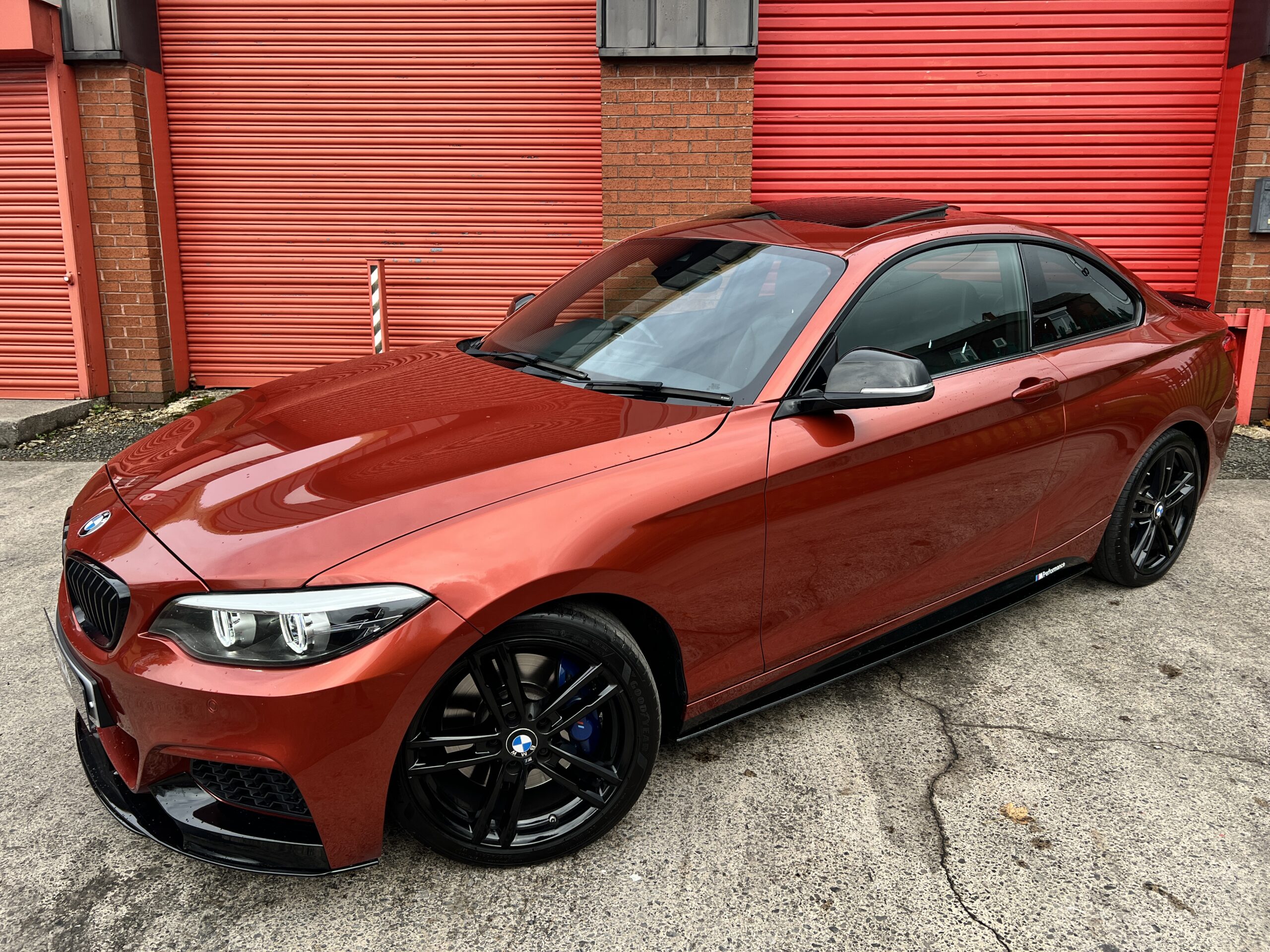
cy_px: 476
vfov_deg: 53.1
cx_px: 635
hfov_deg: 67.3
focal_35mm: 26
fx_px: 954
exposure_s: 1/827
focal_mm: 5.7
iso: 50
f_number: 1.5
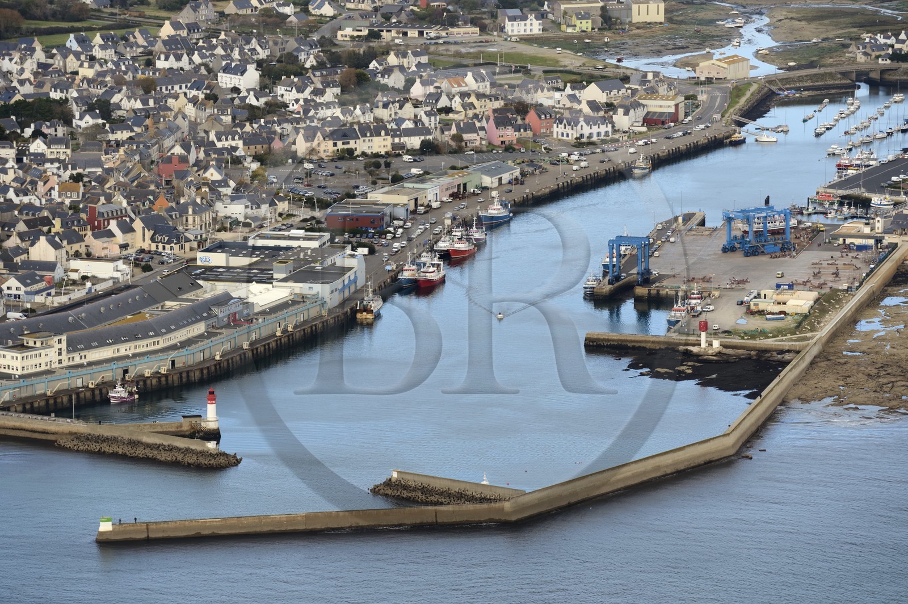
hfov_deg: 11.8
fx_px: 4410
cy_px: 302
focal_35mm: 175
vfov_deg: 7.8
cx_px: 454
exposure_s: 1/1000
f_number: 6.3
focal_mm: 175
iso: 400
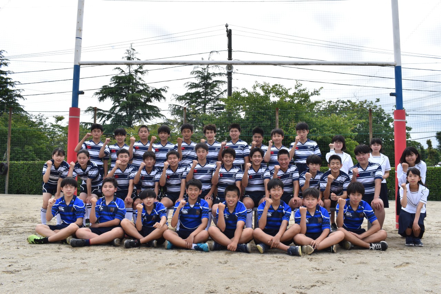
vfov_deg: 41.7
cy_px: 147
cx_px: 220
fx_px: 386
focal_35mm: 32
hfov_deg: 59.5
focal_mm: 21
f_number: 10
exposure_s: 1/400
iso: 200
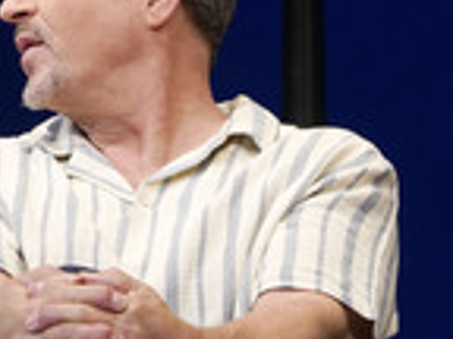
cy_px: 104
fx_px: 7302
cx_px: -222
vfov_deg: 2.7
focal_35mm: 558
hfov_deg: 3.5
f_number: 8
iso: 1600
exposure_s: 1/160
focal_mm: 186
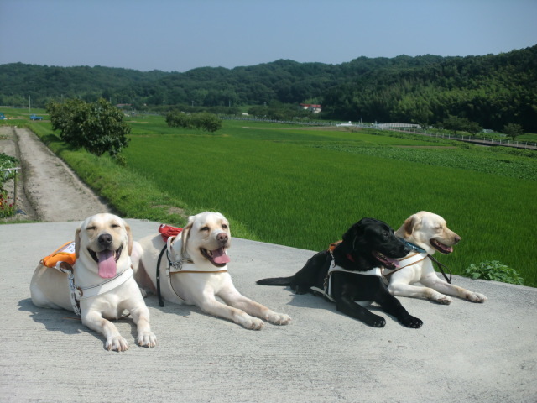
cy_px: 202
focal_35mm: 35
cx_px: 268
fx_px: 543
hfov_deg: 52.6
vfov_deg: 40.7
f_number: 7.8
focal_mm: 6.3
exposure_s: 1/250
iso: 64
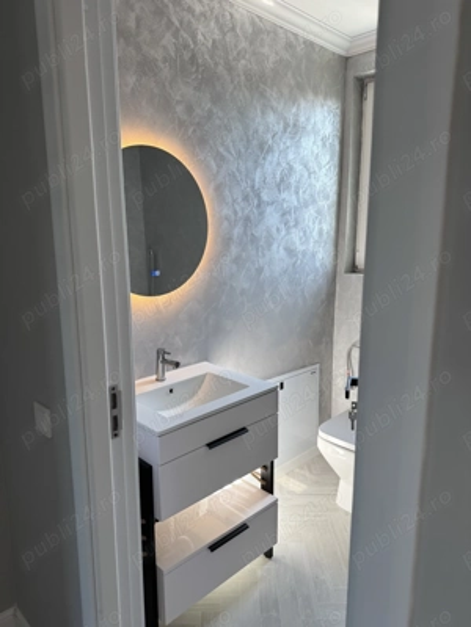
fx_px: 435
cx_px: 236
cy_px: 314
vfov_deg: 71.6
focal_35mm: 24
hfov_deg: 56.8
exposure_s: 1/121
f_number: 1.78
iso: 64
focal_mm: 6.76
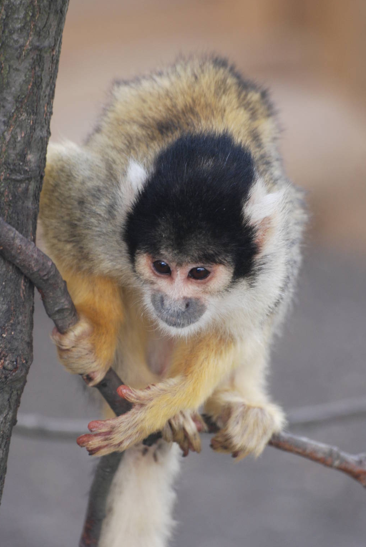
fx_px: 7164
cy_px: 273
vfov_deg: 4.4
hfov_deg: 2.9
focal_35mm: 471
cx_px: 184
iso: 400
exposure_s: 1/160
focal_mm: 300
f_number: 5.6
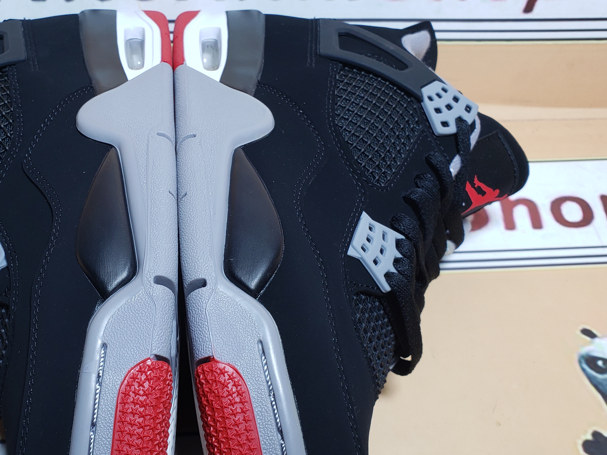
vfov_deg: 35.1
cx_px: 180
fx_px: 719
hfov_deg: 44.8
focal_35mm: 41
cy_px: 266
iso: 50
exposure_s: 1/170
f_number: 2.4
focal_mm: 4.3
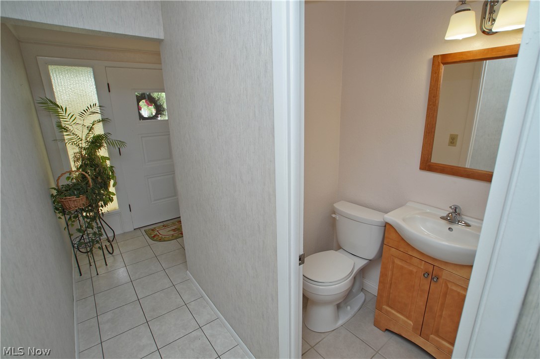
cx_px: 270
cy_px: 180
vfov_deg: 72.0
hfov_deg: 95.0
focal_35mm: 16
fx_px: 247
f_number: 4.5
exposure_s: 1/80
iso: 100
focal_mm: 11
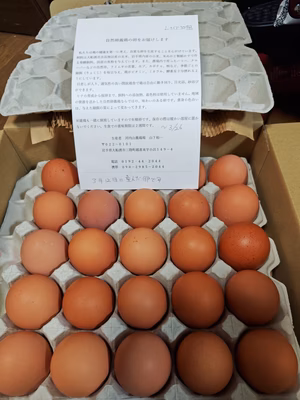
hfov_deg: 58.9
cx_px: 150
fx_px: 266
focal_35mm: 23
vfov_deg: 73.9
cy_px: 200
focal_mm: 5.56
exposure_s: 1/50
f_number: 1.9
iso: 429
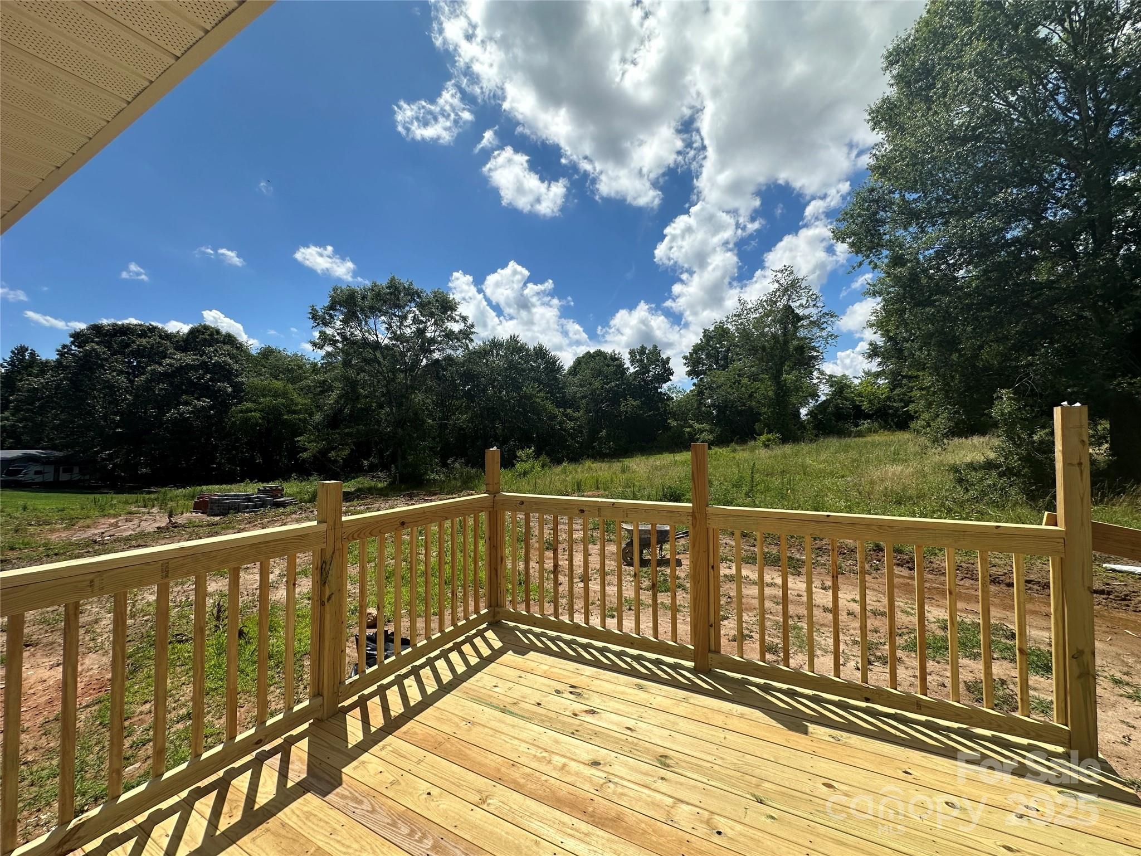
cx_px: 570
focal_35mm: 14
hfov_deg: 102.1
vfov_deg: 85.7
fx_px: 461
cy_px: 428
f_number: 2.2
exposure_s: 1/2304
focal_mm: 2.22
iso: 50
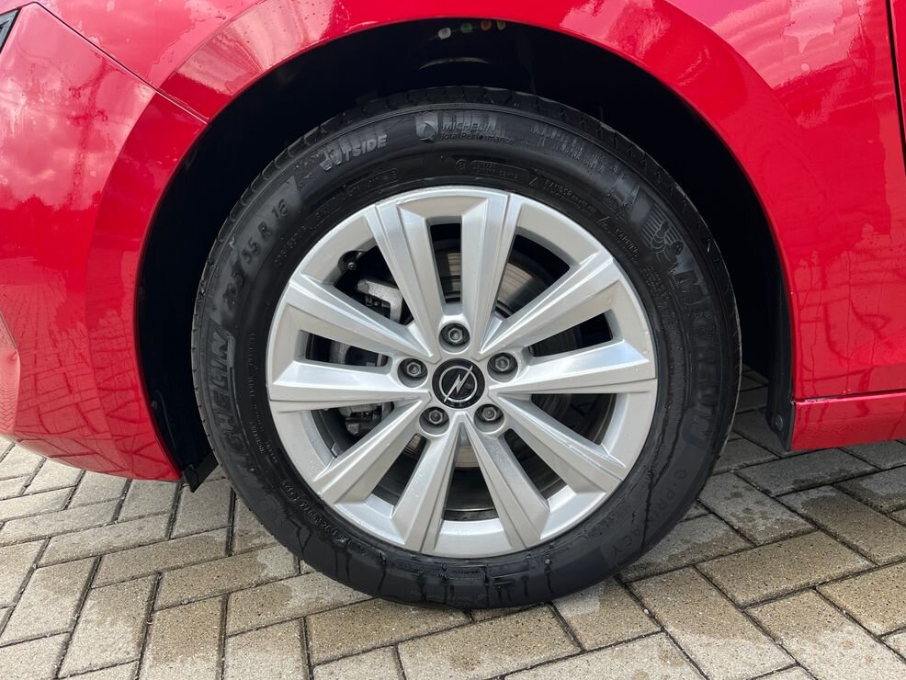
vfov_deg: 51.4
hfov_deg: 65.3
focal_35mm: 27
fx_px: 707
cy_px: 344
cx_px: 448
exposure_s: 1/532
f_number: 1.6
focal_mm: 5.1
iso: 50
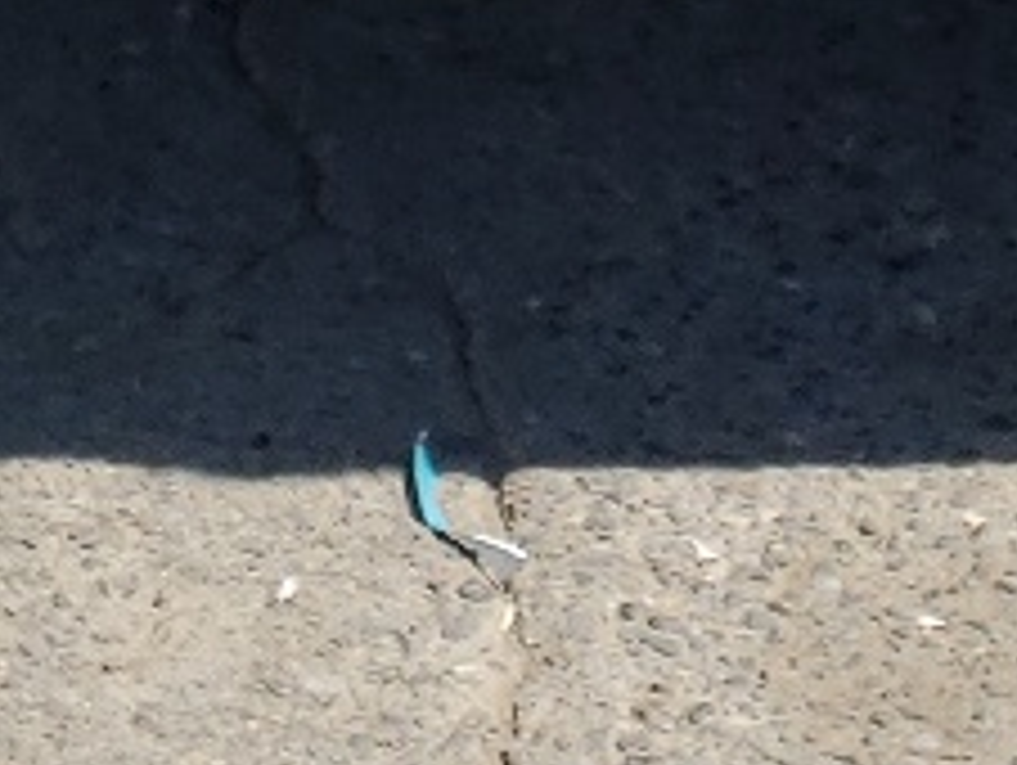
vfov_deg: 7.2
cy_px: -1534
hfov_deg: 10.6
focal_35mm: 184
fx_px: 5412
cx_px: 999
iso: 50
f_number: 1.5
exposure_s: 1/2000
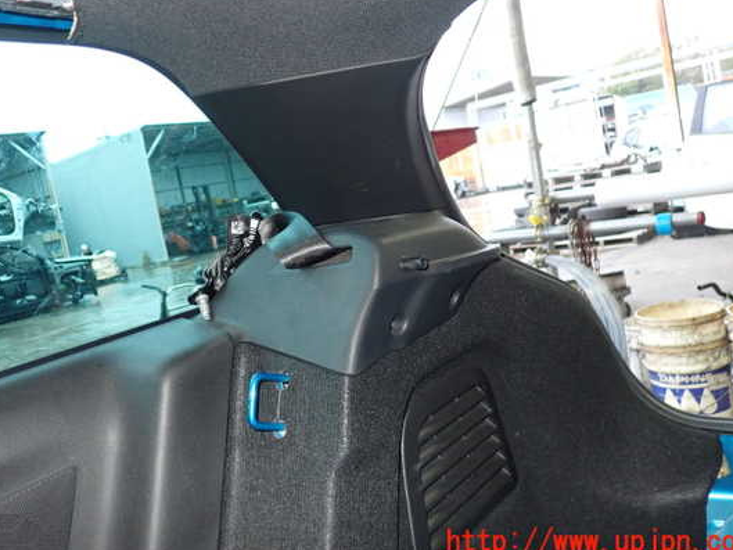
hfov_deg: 53.9
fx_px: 720
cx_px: 344
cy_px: 248
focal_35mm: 34
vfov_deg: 41.8
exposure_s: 1/30
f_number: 2.3
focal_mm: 5.4
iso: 320
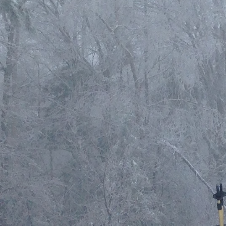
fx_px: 1307
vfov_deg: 9.9
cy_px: 180
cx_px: 283
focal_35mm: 177
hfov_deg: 9.7
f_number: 2.4
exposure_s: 1/630
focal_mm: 4.12
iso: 50
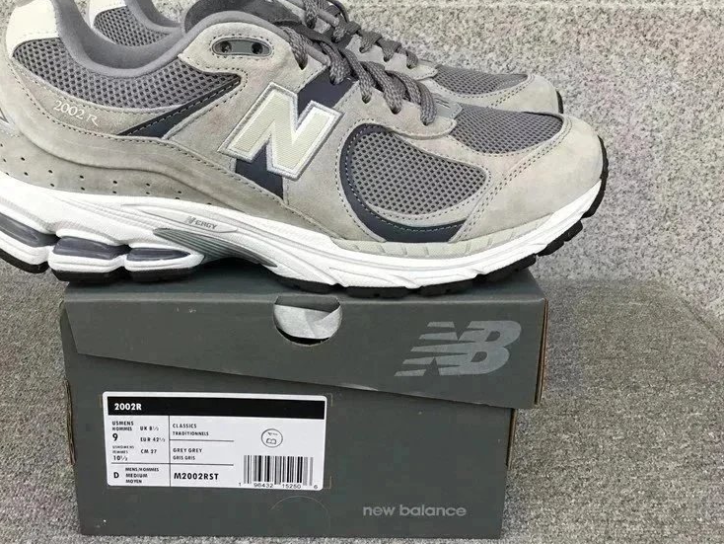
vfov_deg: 37.7
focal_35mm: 38
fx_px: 795
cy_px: 235
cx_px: 301
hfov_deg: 48.8
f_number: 2.4
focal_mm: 3.3
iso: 25
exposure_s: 1/100
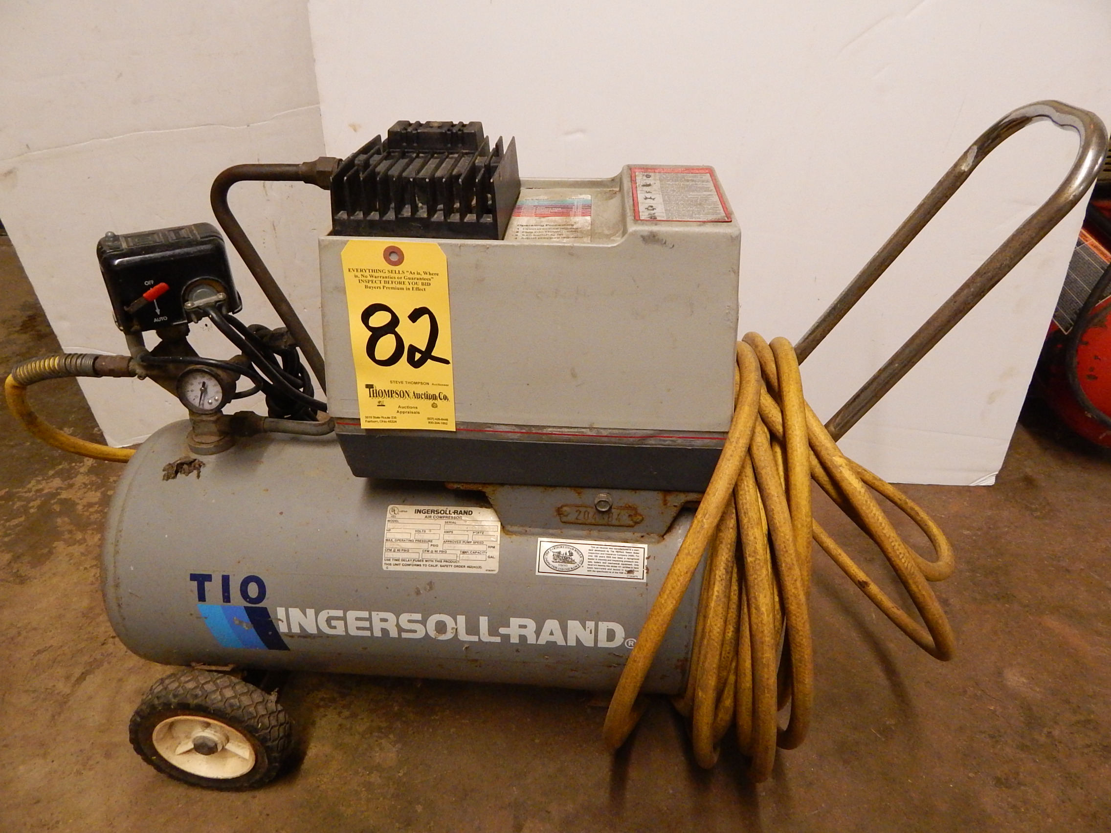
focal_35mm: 23
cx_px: 556
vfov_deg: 58.9
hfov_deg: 73.9
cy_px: 416
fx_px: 738
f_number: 3
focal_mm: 4
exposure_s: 1/8
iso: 200
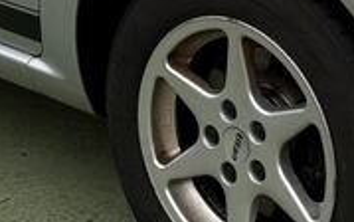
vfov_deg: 8.0
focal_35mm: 158
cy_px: -190
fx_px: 1525
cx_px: 267
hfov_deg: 13.2
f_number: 1.6
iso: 50
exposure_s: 1/716
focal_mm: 5.96
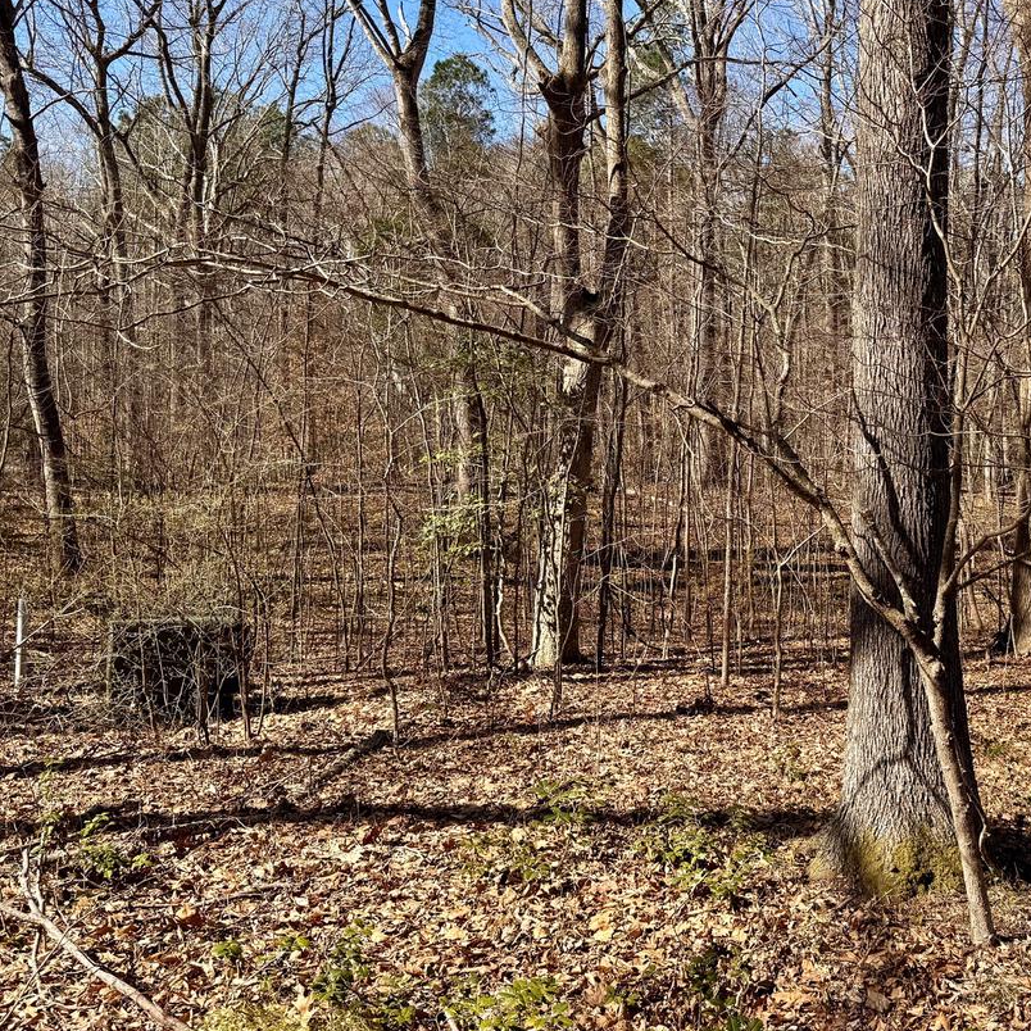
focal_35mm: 38
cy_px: 453
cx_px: 778
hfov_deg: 42.5
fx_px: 1280
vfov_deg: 43.8
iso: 80
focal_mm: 6.76
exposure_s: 1/2331
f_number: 1.78
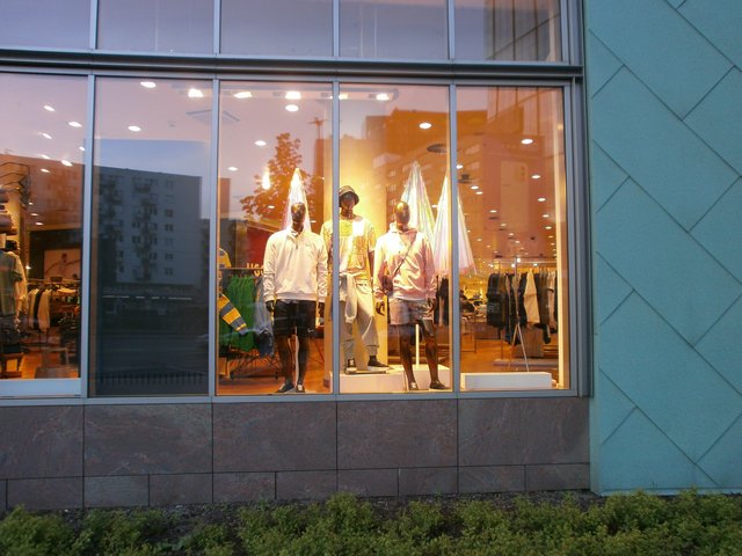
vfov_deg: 51.4
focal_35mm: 27
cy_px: 278
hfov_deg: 65.3
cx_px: 371
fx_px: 579
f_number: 2.9
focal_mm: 4.8
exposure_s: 1/30
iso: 100
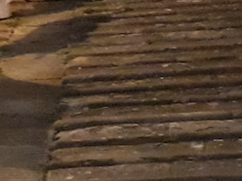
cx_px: -92
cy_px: -1
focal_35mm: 87
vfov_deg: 16.6
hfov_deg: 20.2
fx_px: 608
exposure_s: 1/20
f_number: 1.7
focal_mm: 3.71
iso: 800
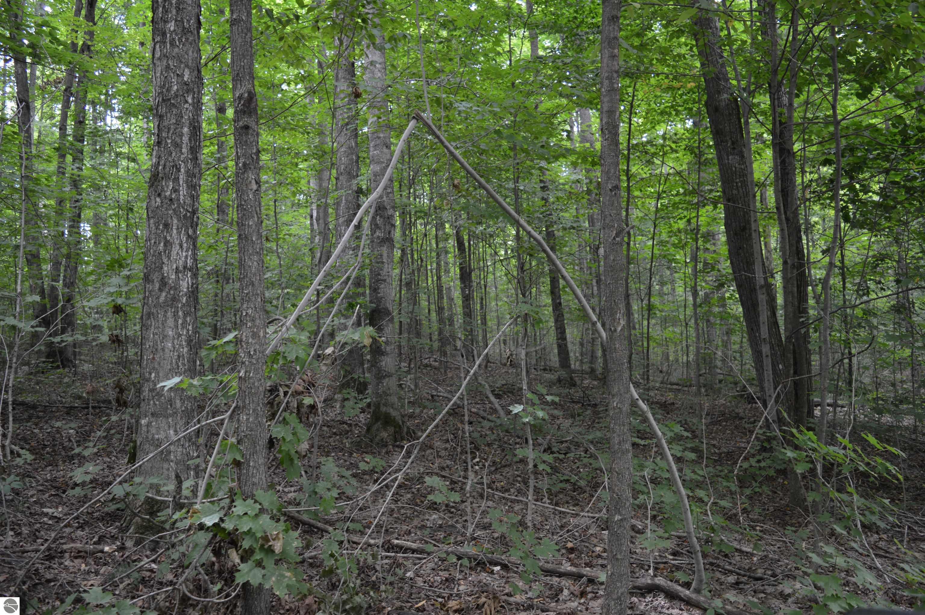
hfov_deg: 67.4
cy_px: 308
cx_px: 462
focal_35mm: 27
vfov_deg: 47.8
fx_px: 693
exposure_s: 1/60
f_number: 4
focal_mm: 18
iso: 400
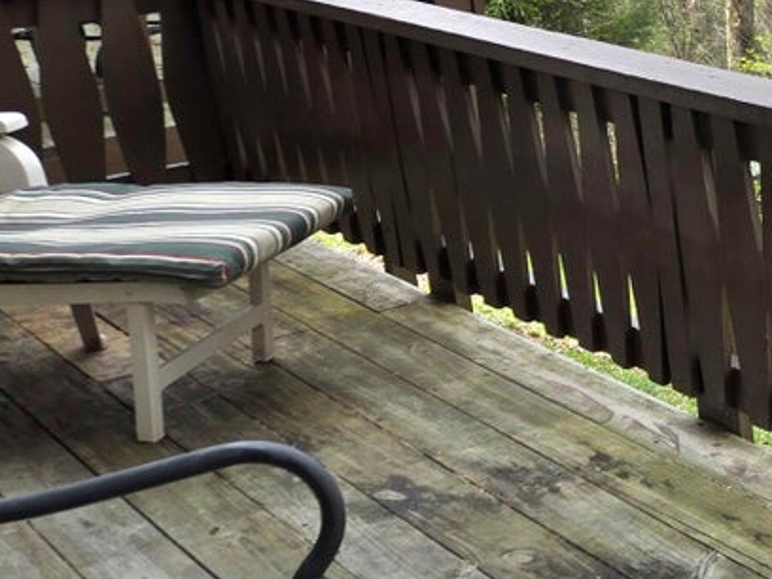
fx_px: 1717
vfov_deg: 19.0
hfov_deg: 20.5
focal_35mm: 77
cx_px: 1248
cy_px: 129
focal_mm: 5.4
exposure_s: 1/476
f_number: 1.8
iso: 25
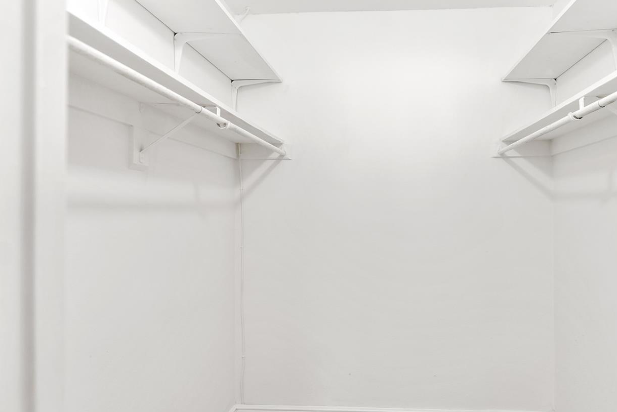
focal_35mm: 21
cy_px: 234
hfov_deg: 80.2
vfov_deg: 59.3
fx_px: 360
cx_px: 372
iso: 500
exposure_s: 1/125
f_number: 2.8
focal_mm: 16
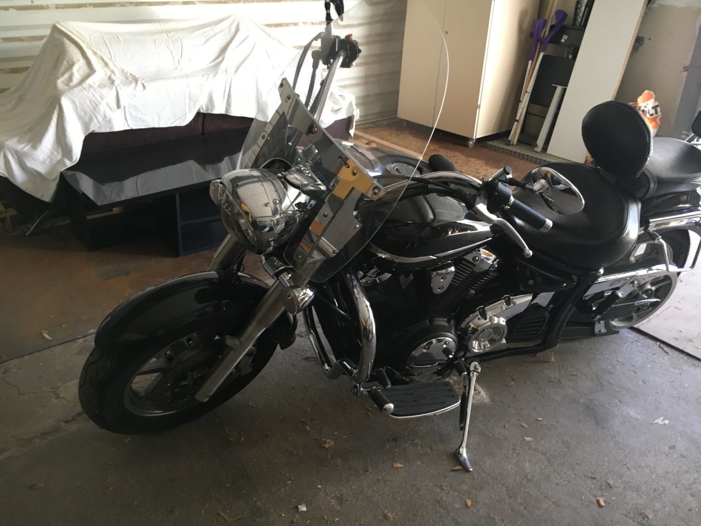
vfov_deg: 48.2
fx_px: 587
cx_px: 350
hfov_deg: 61.7
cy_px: 263
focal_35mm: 29
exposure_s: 1/33
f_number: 2.2
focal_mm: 4.15
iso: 100
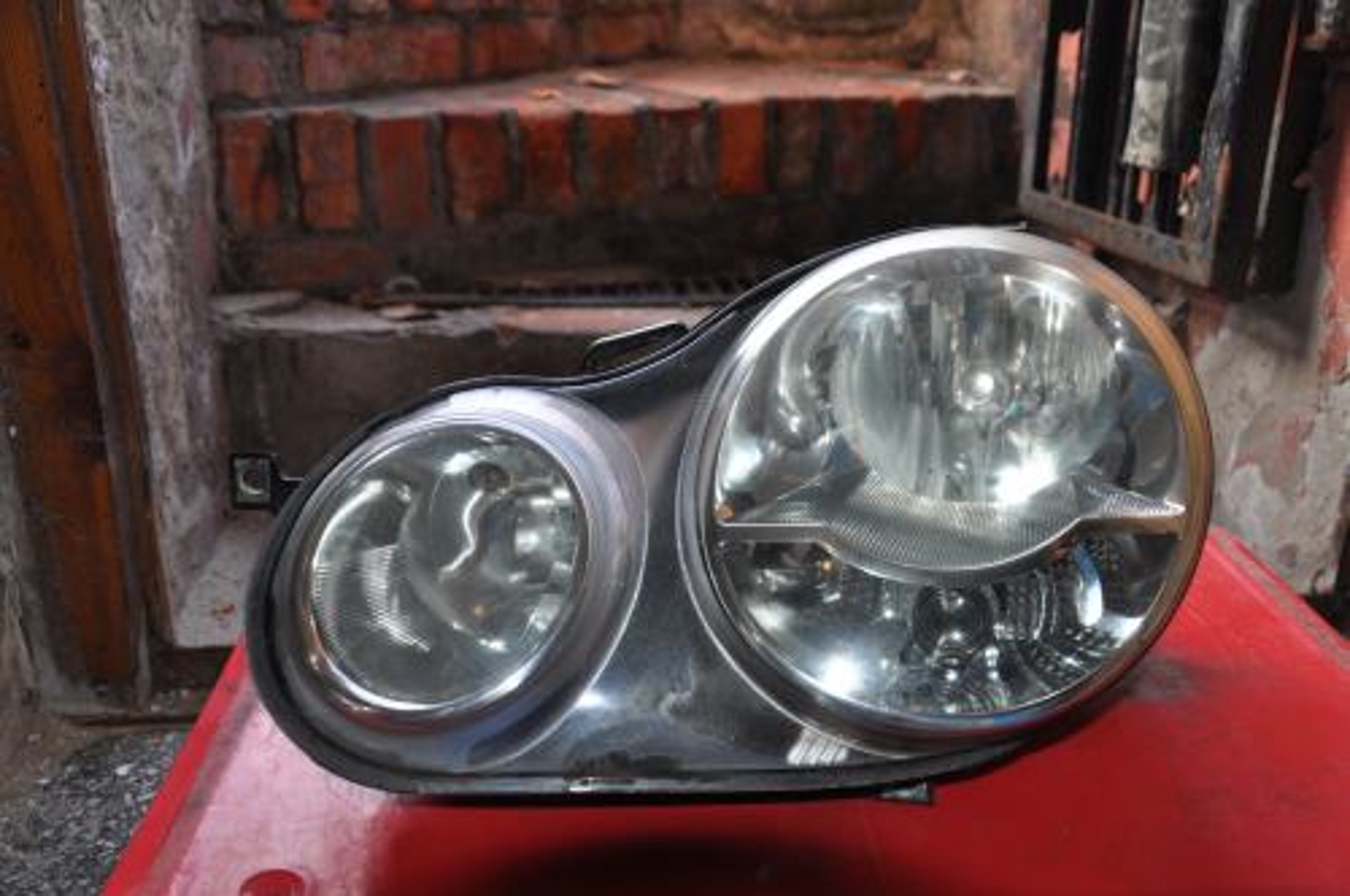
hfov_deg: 53.2
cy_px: 448
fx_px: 1348
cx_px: 675
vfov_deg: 36.8
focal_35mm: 36
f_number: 3.8
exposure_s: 1/60
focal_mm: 24
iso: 280
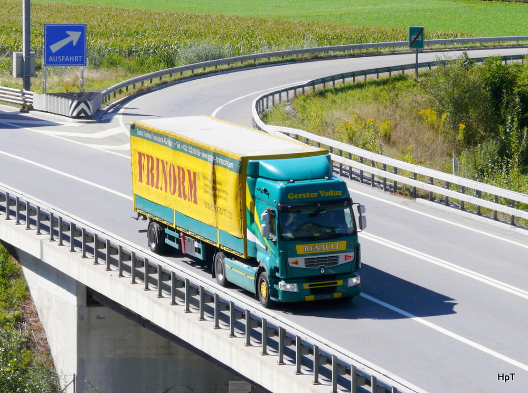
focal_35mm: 144
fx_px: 2190
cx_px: 264
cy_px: 196
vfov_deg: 10.2
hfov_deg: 13.7
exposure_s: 1/500
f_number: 5.6
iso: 100
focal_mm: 23.7
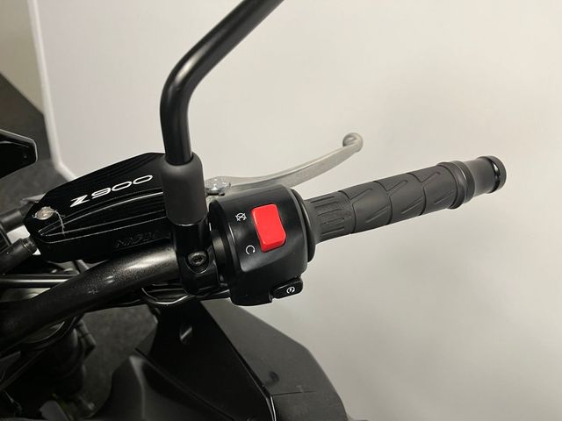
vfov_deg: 53.1
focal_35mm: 26
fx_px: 422
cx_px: 281
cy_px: 210
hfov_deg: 67.3
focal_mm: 5.1
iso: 80
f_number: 1.6
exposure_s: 1/50
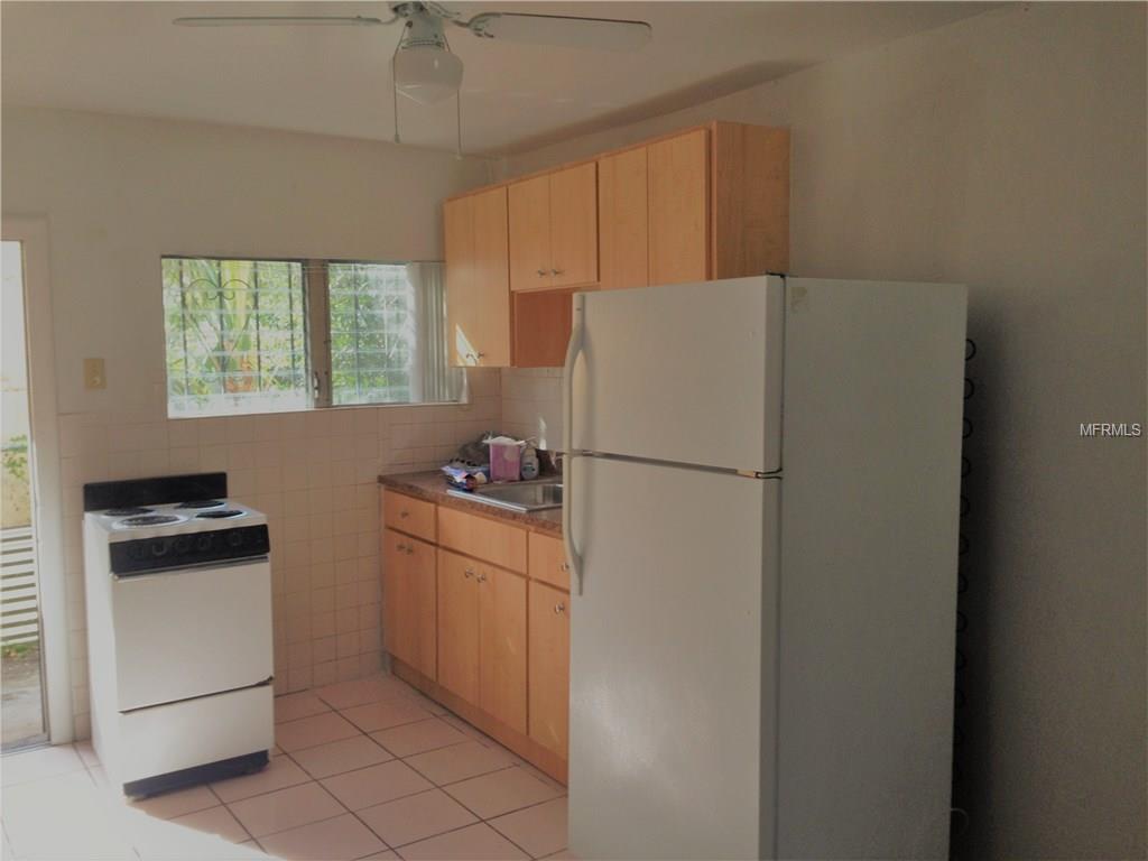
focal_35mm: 33
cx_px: 574
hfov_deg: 55.4
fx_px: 1094
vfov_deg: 42.9
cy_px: 430
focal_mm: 4.12
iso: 50
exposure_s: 1/120
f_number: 2.4
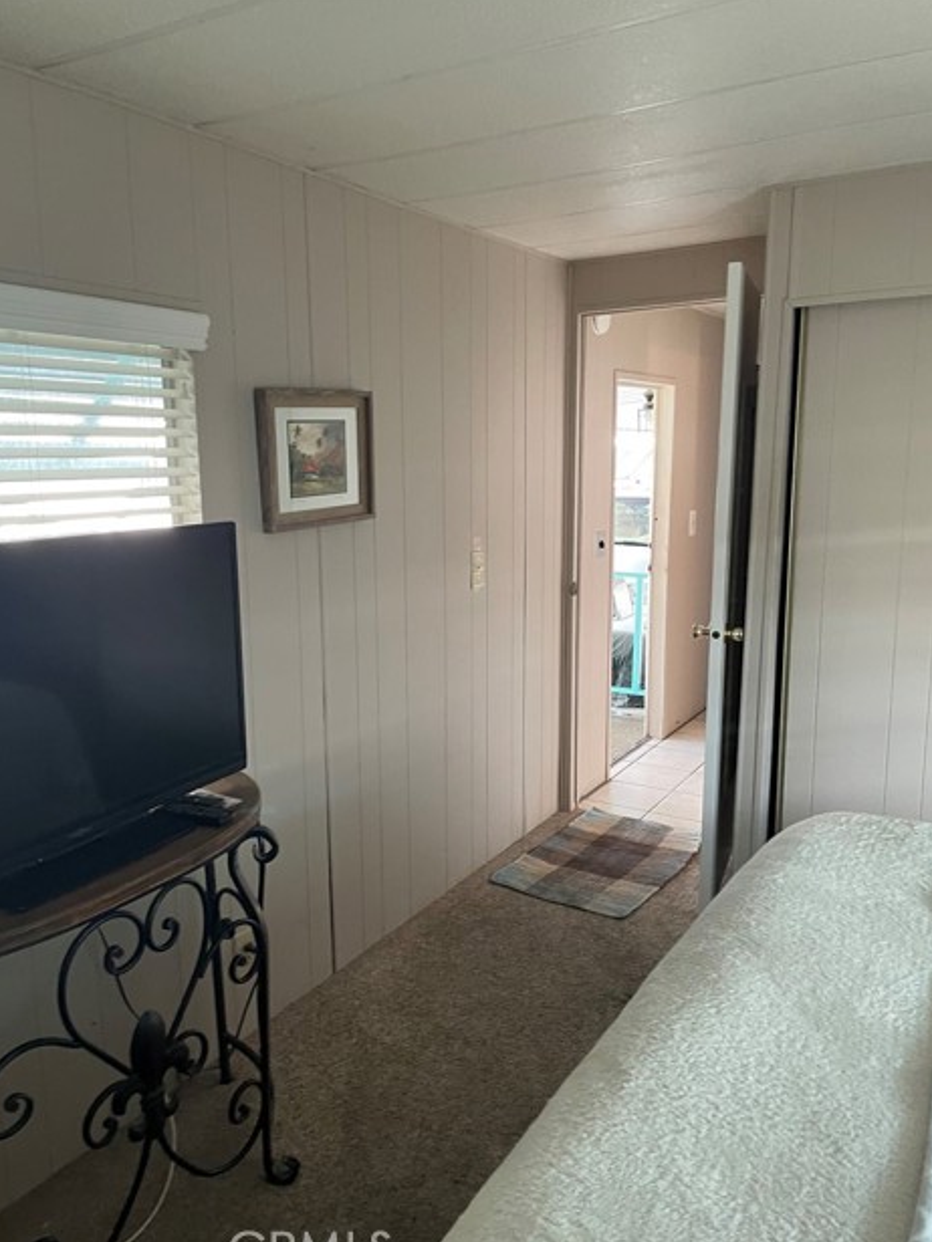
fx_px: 969
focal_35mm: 27
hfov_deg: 51.4
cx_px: 464
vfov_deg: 65.3
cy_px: 633
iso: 200
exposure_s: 1/60
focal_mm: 4.2
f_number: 1.6
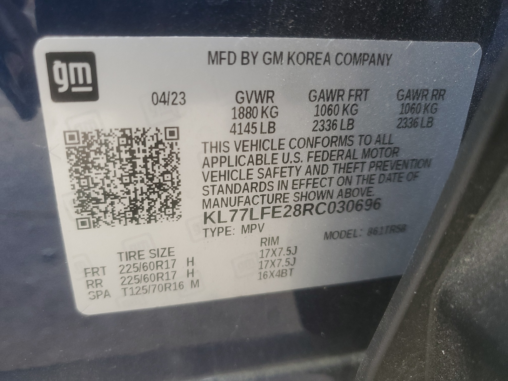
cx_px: 254
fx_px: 382
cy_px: 190
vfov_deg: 53.1
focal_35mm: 26
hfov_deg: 67.3
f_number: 1.5
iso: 85
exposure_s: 1/120
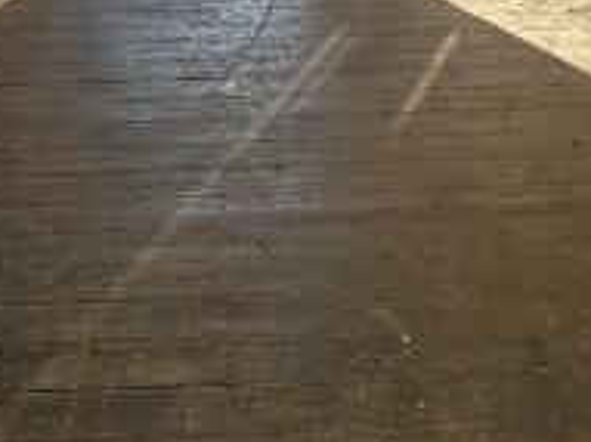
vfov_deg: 17.3
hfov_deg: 25.9
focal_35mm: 75
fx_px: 1280
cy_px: -260
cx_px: 226
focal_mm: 2.22
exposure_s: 1/296
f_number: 2.2
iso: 40
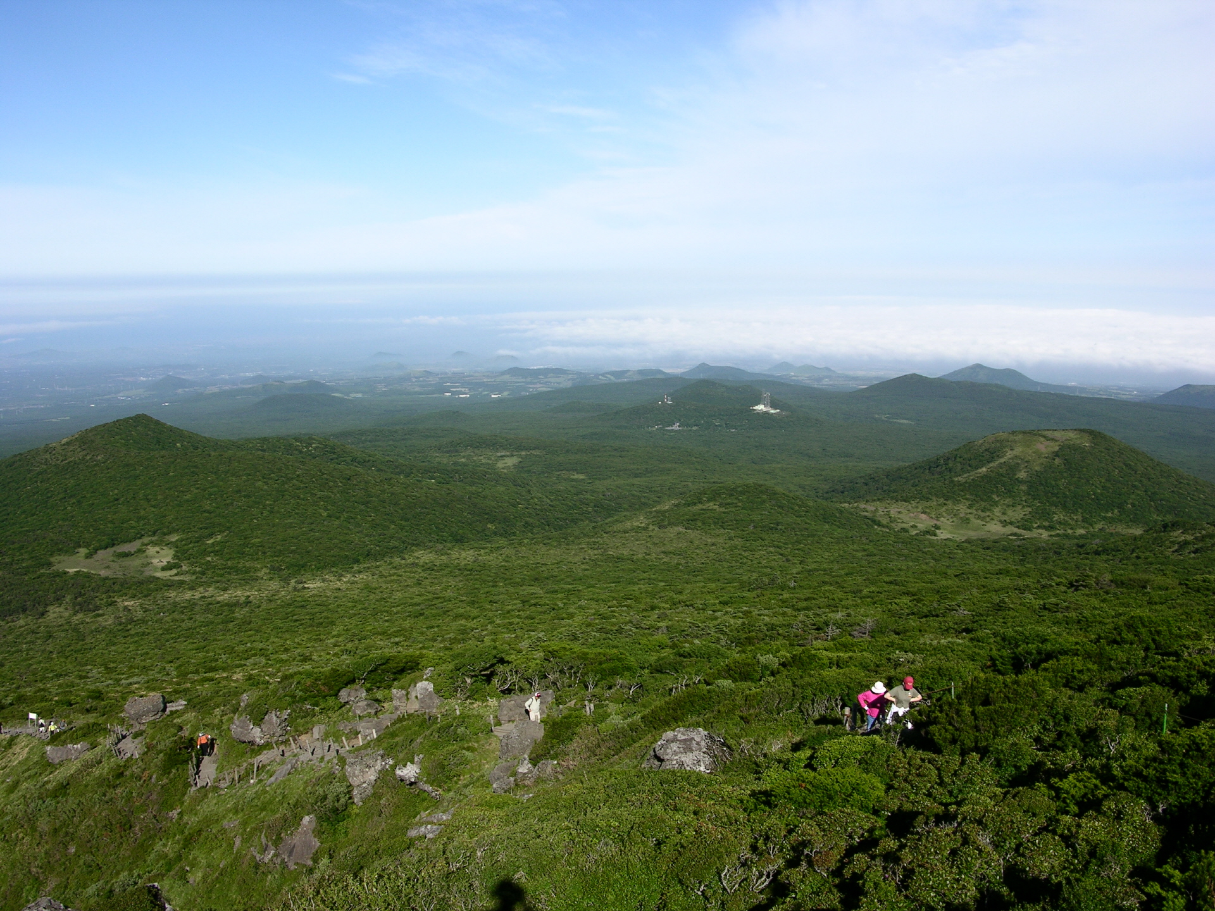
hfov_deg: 52.6
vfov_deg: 40.7
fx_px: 1228
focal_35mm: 35
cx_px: 608
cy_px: 456
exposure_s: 1/180
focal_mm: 8.9
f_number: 8
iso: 50
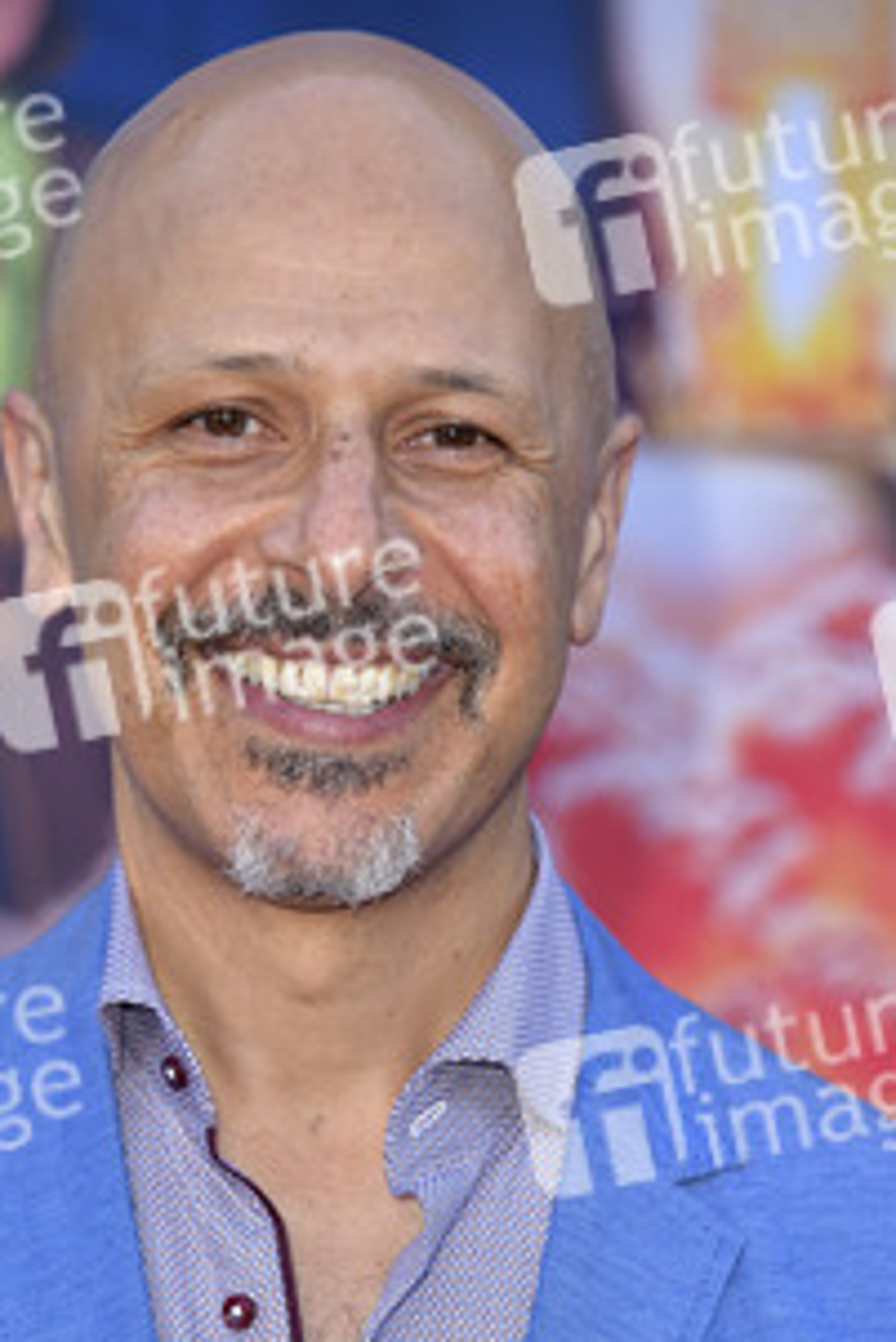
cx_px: 341
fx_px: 8912
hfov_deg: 5.8
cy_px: 869
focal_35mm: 239
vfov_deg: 8.6
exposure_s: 1/250
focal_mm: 180
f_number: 6.3
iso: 400
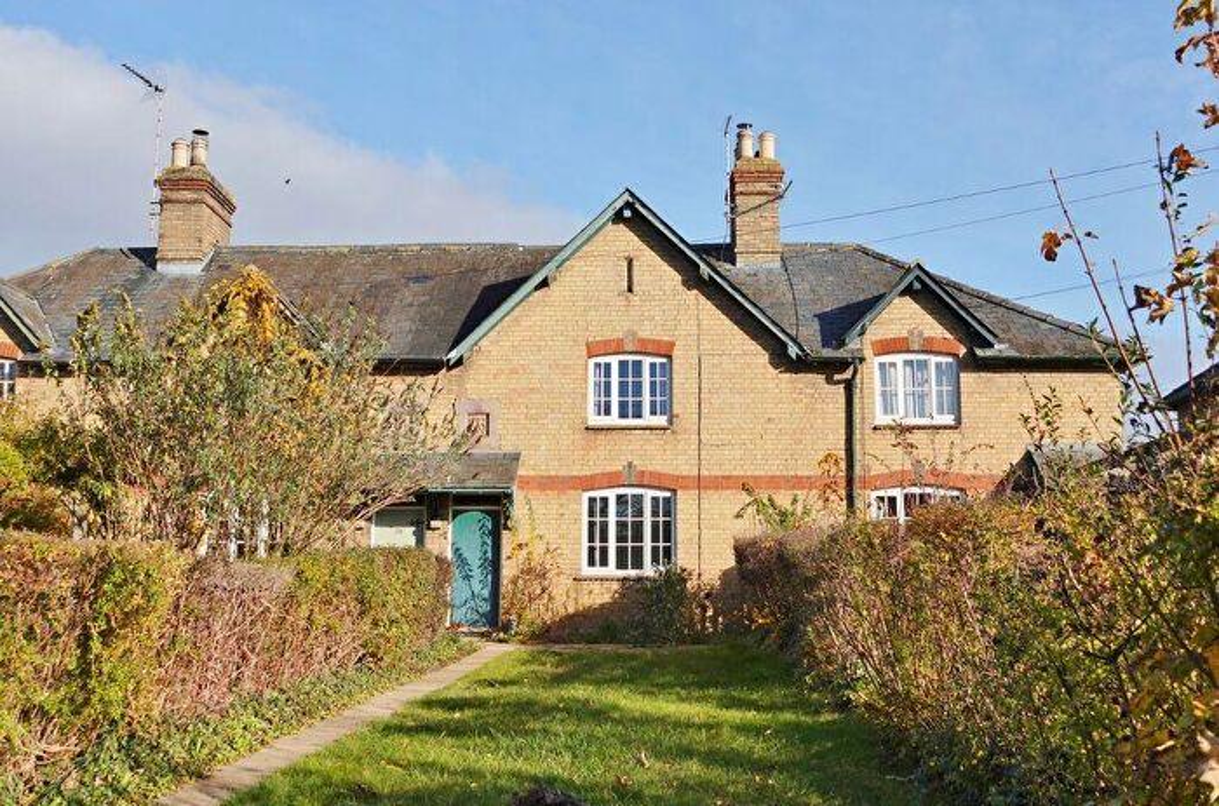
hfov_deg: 47.5
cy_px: 403
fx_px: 1385
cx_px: 610
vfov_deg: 32.5
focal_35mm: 41
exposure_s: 1/125
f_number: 4
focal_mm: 15.1
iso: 125
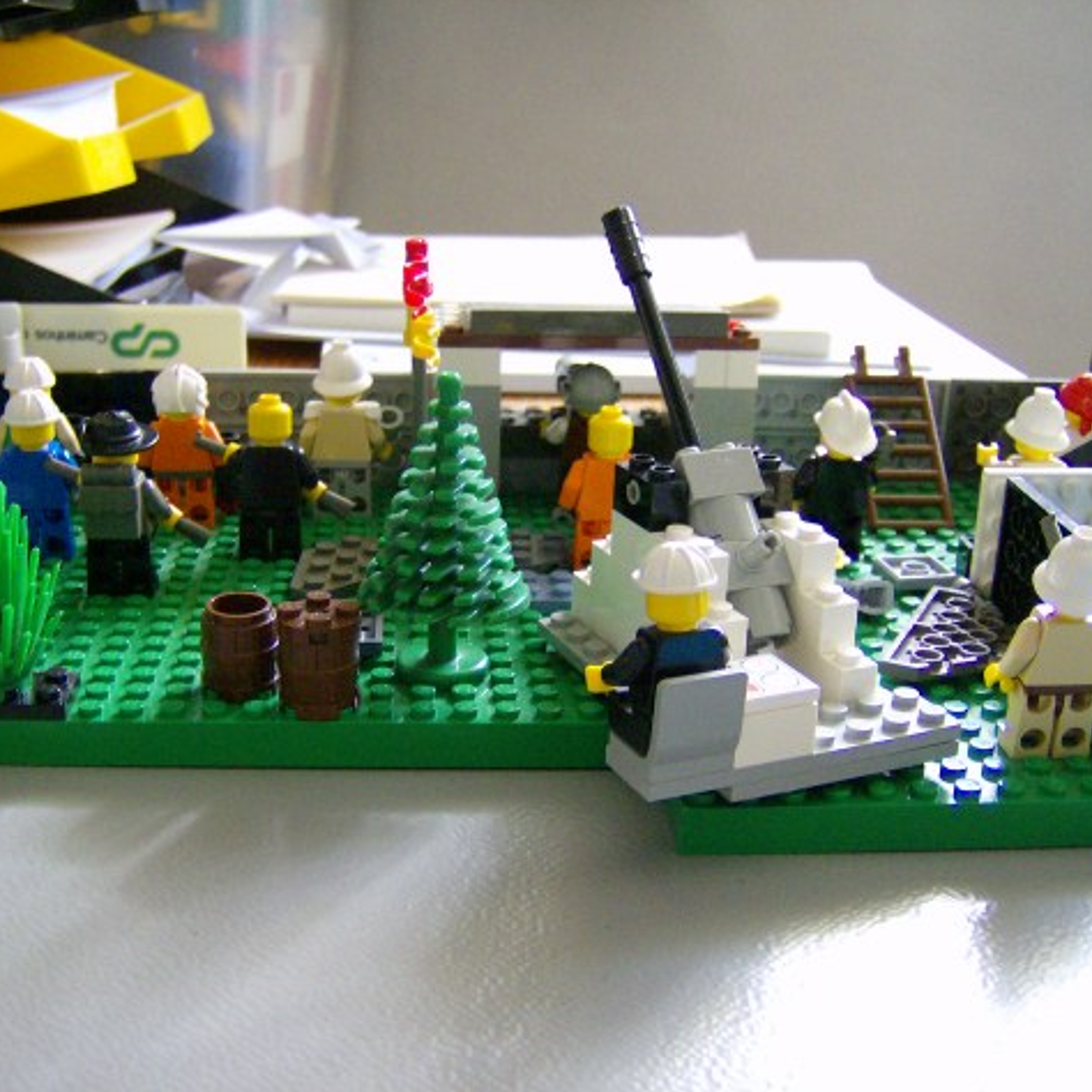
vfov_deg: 39.2
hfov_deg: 39.1
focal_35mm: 43
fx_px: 1535
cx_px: 454
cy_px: 541
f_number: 2.8
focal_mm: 6
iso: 200
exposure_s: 1/3.34
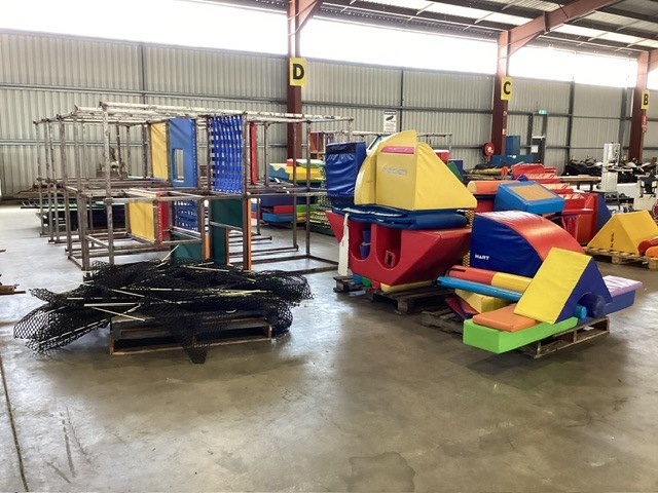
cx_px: 329
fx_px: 589
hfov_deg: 58.4
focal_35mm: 31
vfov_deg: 45.4
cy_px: 246
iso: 200
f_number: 2.4
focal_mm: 3.3
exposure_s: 1/50
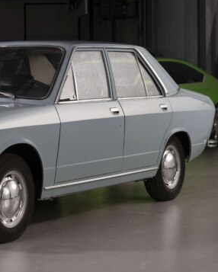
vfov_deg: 16.4
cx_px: -13
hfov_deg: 13.0
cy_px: 88
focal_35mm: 117
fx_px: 943
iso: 100
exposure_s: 1.6
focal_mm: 58
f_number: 8
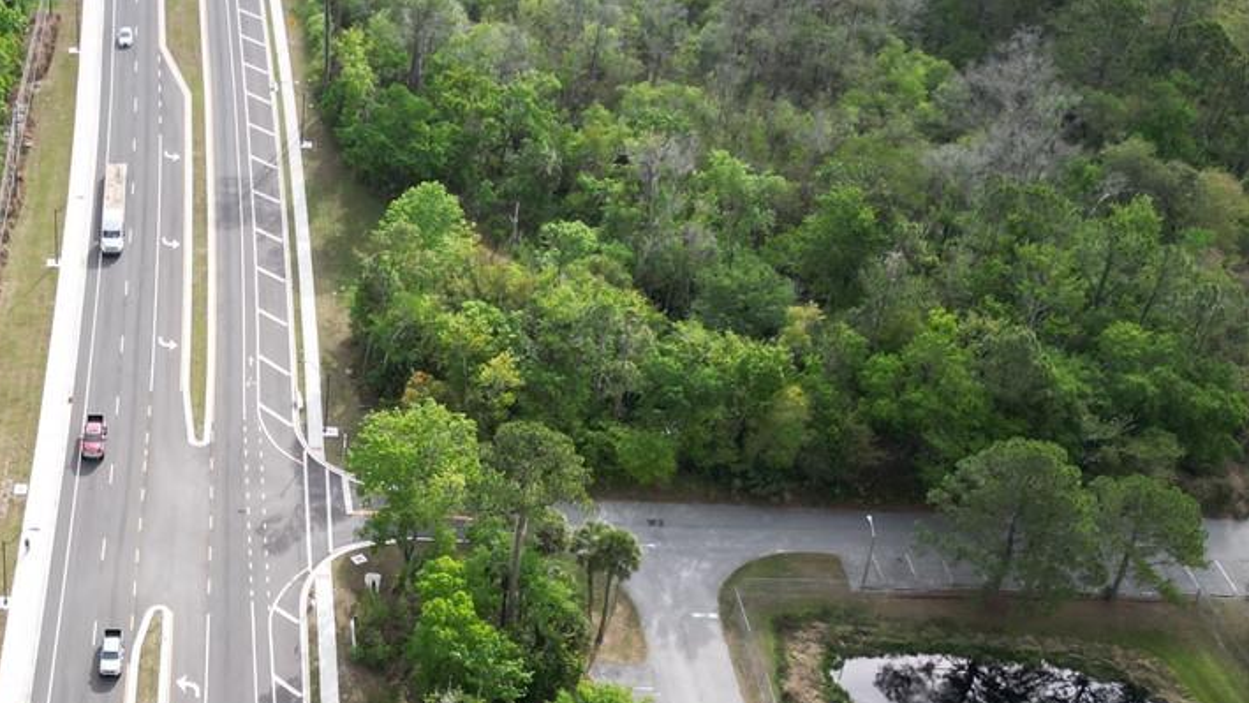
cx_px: 125
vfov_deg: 20.4
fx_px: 1954
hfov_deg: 33.6
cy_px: 349
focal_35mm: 59
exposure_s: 1/1600
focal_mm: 6.72
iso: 200
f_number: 1.7
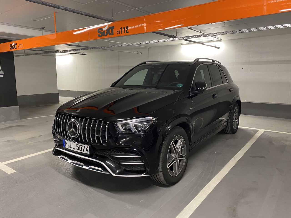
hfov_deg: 67.3
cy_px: 109
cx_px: 146
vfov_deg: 53.1
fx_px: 219
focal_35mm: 26
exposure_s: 1/50
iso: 400
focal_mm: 4.25
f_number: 1.8
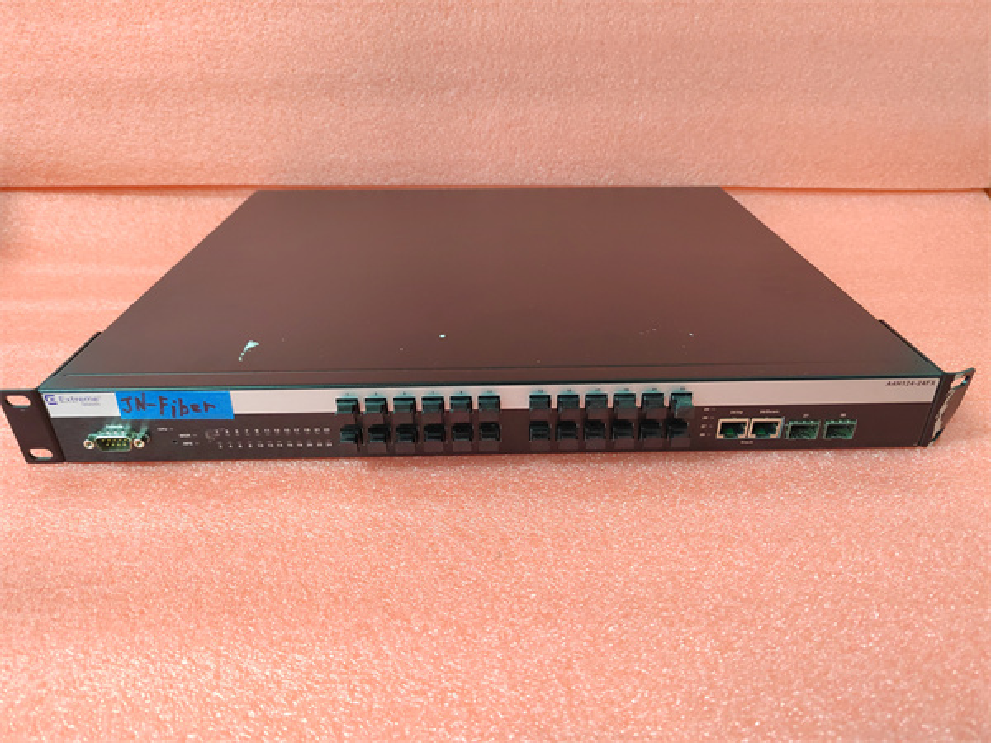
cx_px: 496
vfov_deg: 58.9
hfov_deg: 73.9
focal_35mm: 23
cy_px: 372
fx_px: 658
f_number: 1.9
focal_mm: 5.52
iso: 3250
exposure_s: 1/50
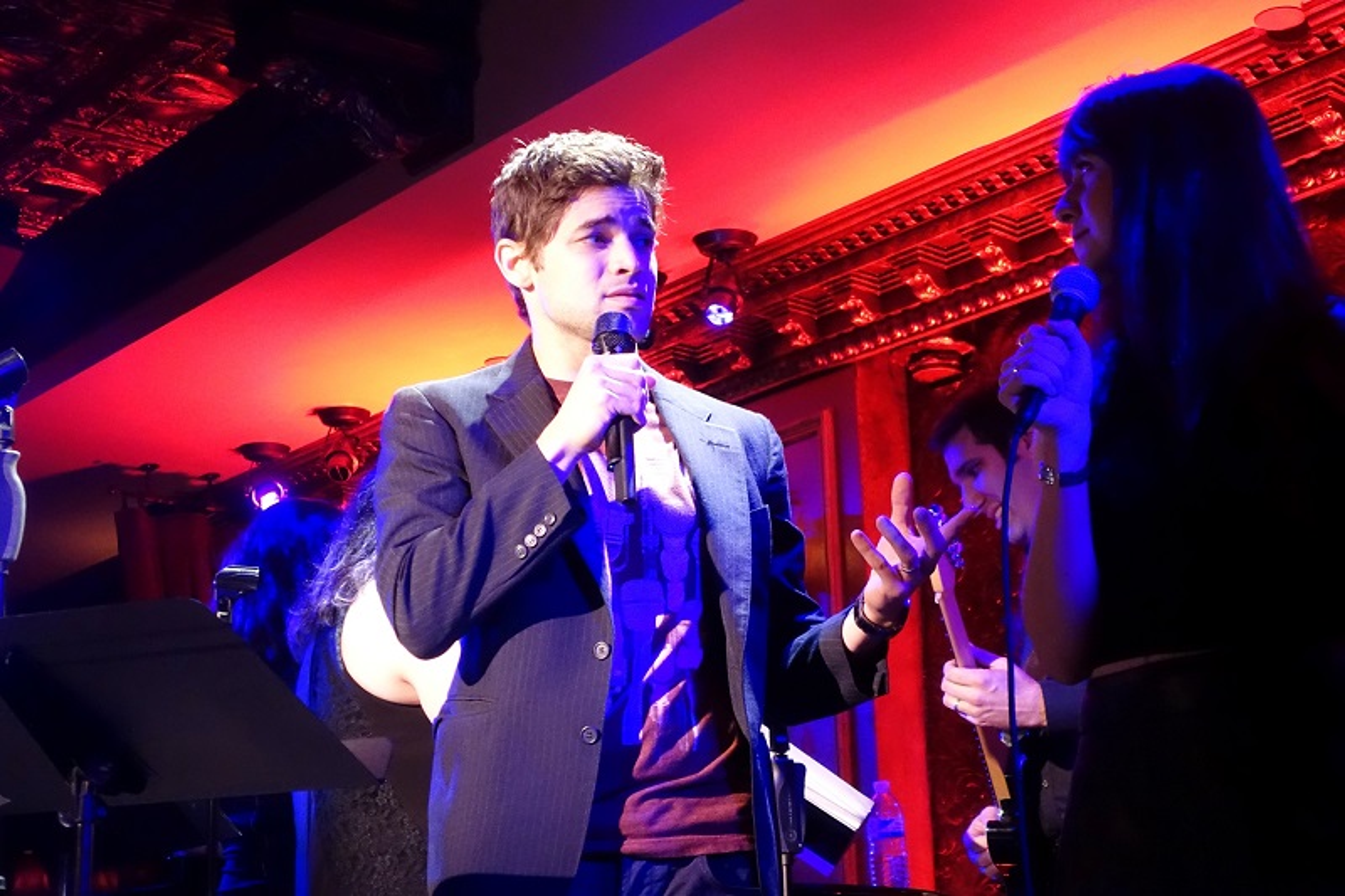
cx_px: 672
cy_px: 448
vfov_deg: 19.4
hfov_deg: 28.8
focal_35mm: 70
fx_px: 2615
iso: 3200
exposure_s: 1/100
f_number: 2.8
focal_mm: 25.7
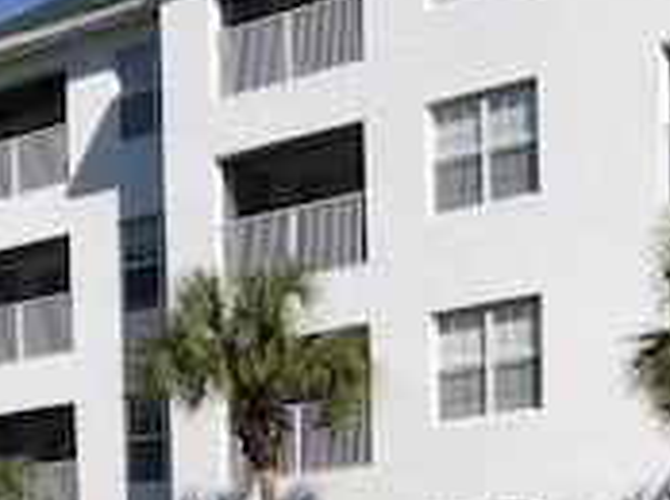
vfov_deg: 13.2
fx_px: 1991
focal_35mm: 103
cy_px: 831
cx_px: 331
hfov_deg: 19.1
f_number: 1.8
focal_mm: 3.99
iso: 20
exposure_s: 1/4000
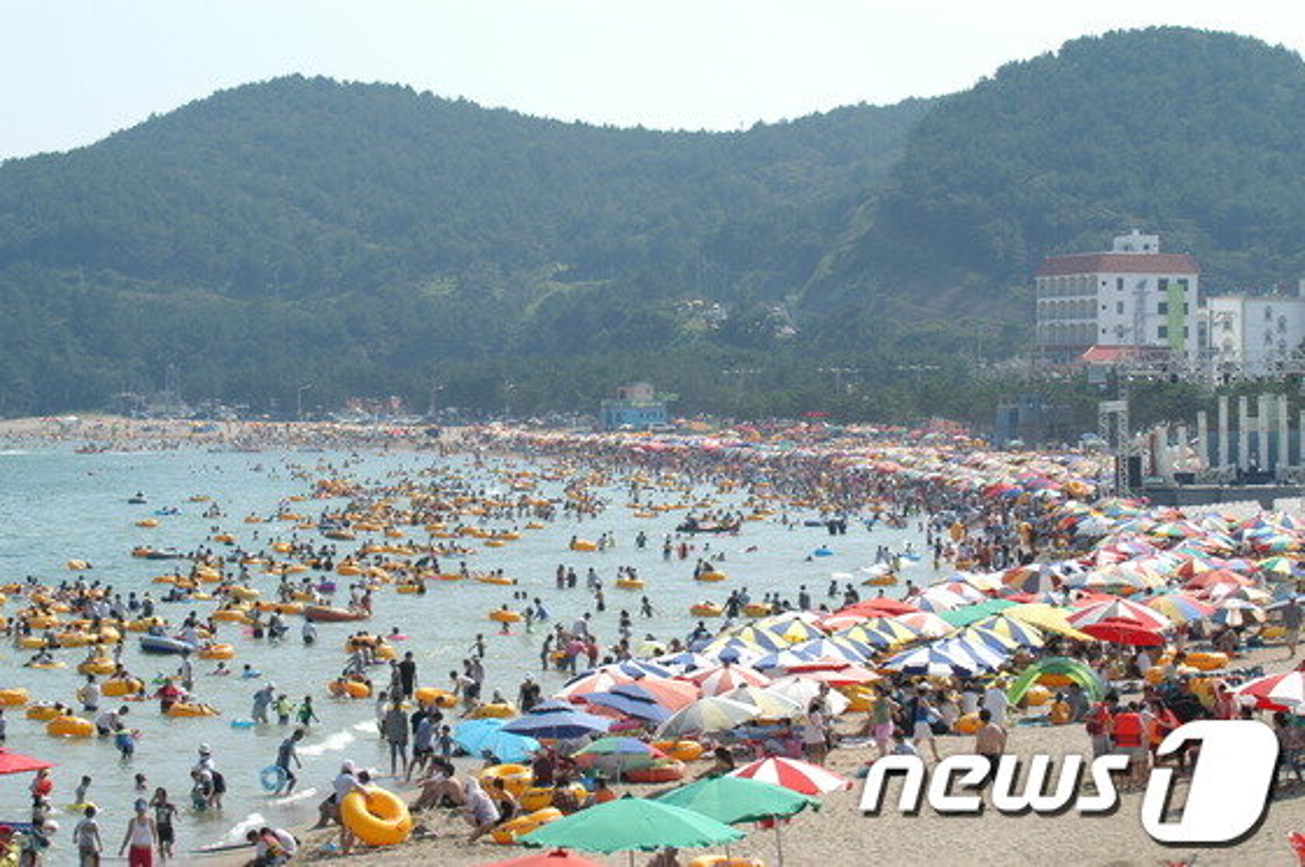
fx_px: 3802
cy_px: 434
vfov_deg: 13.0
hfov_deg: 19.5
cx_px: 652
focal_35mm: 105
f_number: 14
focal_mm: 70
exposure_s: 1/125
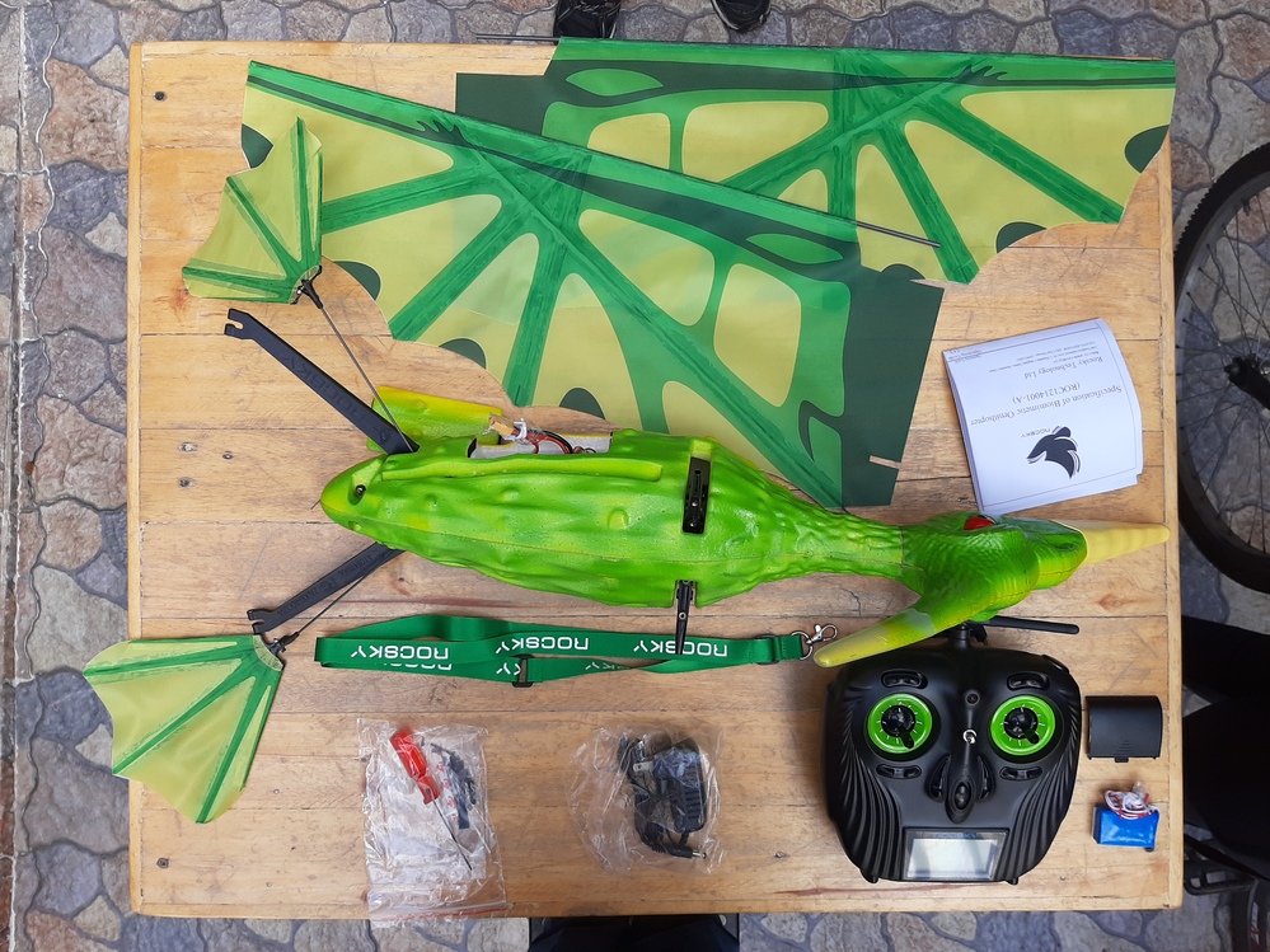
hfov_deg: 67.3
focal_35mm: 26
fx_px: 954
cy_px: 476
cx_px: 635
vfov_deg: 53.1
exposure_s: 1/331
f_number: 1.7
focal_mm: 3.93
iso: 40
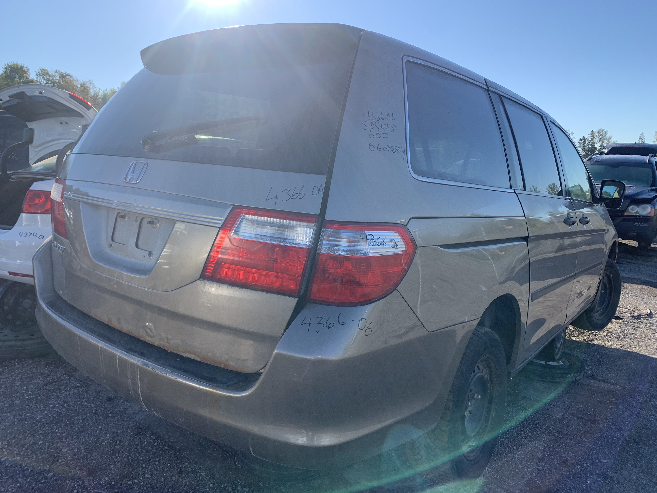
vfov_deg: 53.1
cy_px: 246
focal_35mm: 26
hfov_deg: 67.3
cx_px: 328
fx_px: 493
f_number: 1.8
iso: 25
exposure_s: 1/981
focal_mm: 4.25
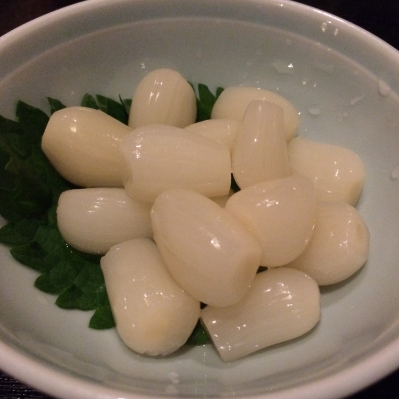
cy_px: 200
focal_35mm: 35
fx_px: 456
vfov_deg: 47.2
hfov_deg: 47.2
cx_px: 198
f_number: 2.2
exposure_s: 1/15
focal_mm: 4.15
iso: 400
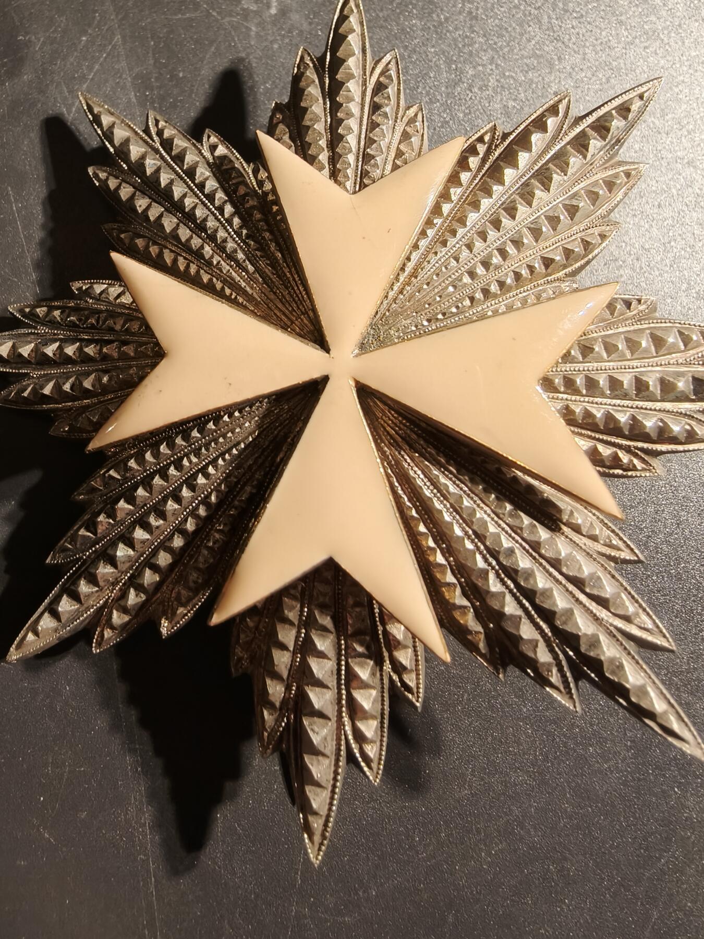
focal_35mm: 23
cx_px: 352
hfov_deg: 58.9
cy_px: 470
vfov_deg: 73.9
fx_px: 624
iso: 200
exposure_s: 1/50
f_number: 2
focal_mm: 2.32
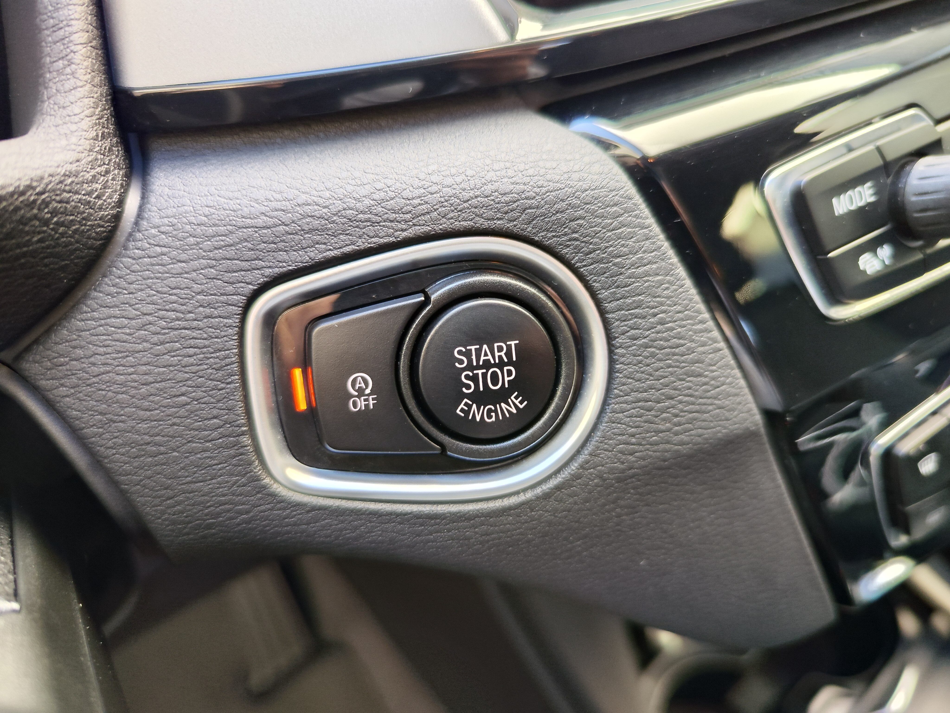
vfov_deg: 58.9
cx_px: 475
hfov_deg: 73.9
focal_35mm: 23
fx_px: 631
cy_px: 356
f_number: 1.69
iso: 410
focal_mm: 7.01
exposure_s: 1/100
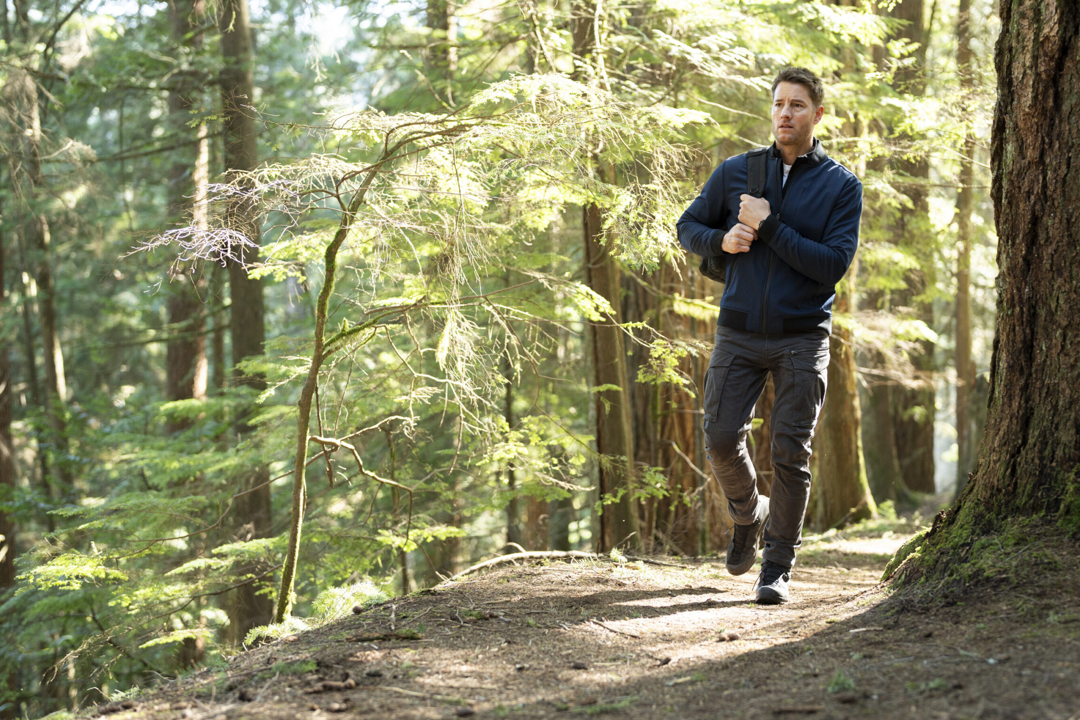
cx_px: 599
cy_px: 326
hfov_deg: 35.6
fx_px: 1680
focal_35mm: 56
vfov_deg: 24.2
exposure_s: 1/200
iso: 400
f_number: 1.8
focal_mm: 50
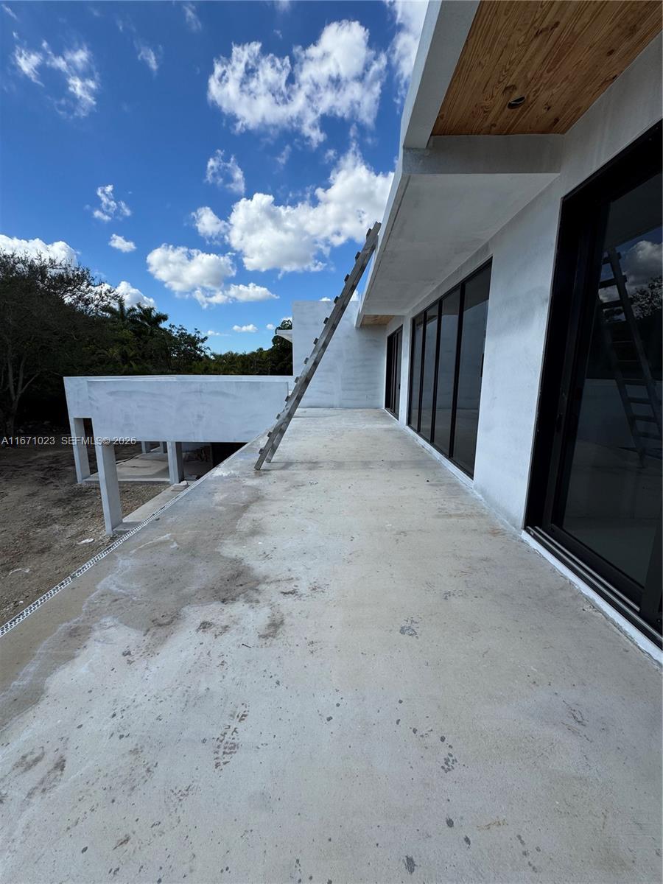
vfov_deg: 102.1
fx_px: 358
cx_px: 332
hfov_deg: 85.7
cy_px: 442
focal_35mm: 14
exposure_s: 1/2494
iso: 50
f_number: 2.2
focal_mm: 2.22
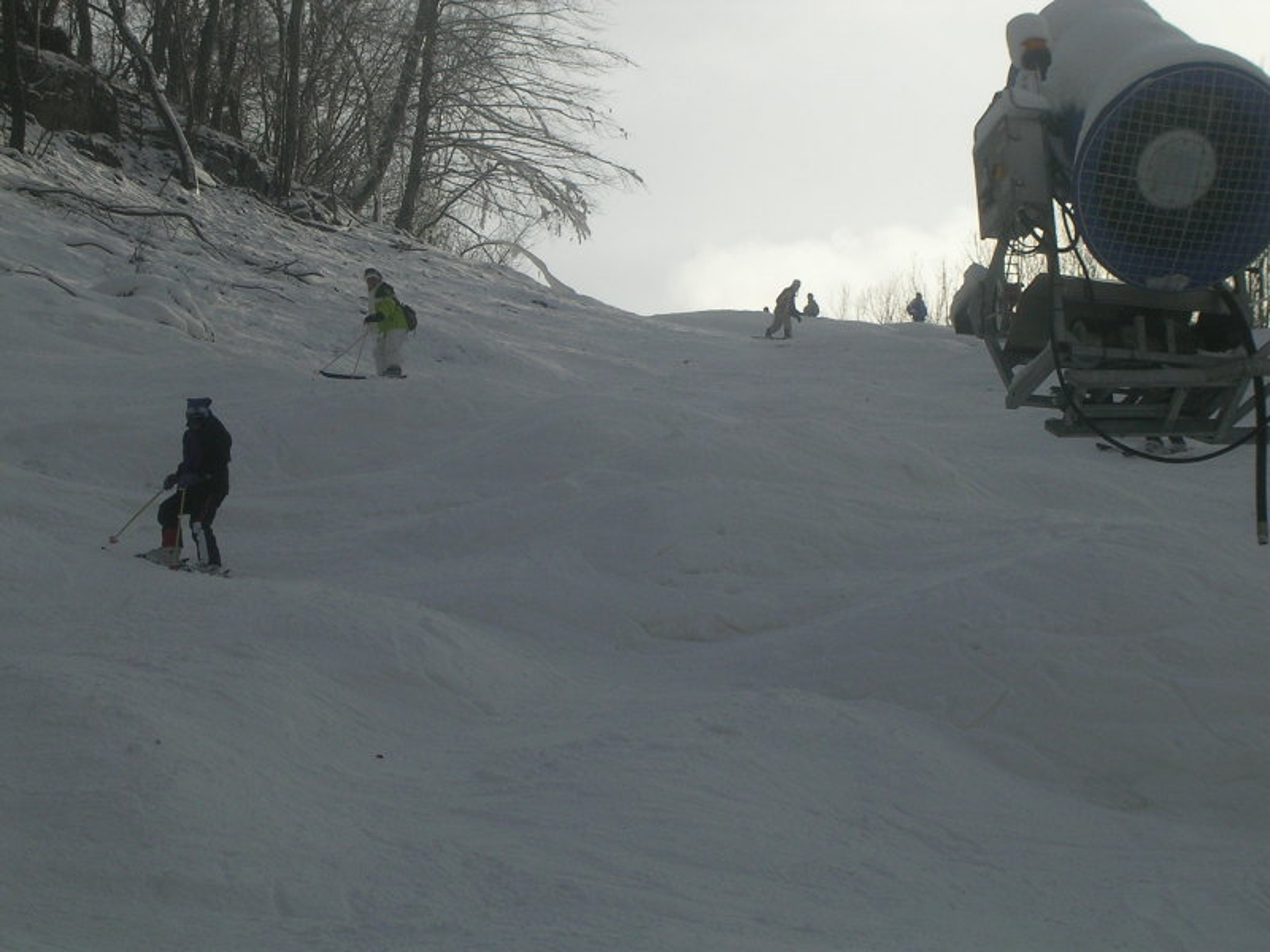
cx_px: 635
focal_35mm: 115
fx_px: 4219
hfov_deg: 17.1
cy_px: 476
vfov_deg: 12.9
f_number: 4.9
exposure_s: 1/874
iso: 50
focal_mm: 17.4
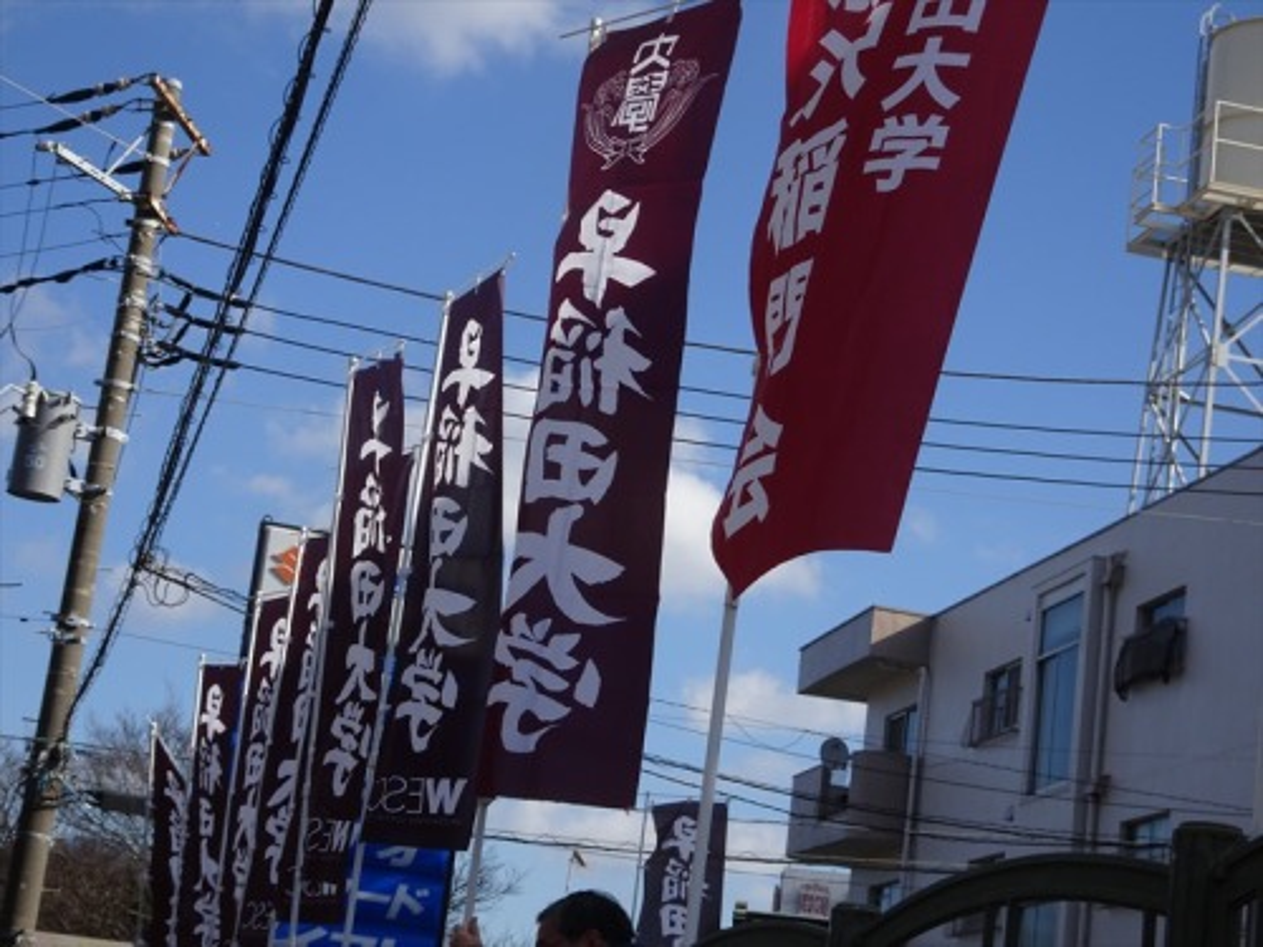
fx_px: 2736
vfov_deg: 19.6
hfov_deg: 26.0
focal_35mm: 75
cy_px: 474
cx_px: 632
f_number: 5
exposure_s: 1/640
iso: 80
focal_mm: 12.87
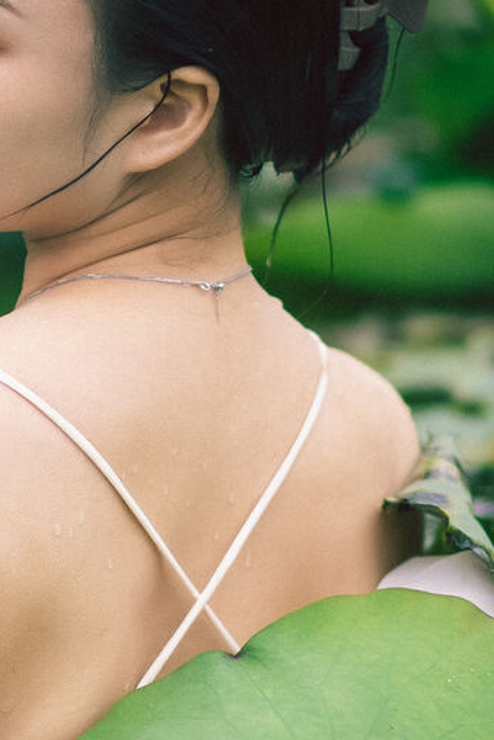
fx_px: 6191
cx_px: -19
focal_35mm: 301
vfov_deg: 6.8
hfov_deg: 4.6
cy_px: 351
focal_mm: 85
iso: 320
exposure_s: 1/400
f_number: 1.4
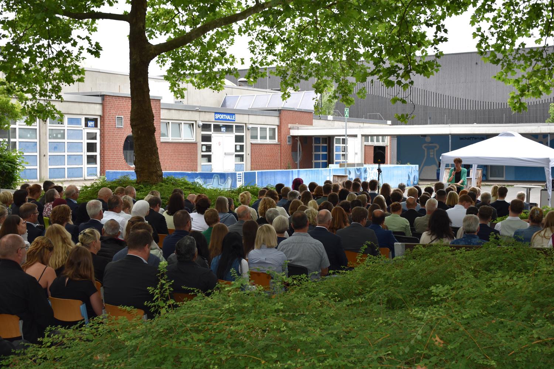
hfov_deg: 35.1
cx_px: 277
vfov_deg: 23.8
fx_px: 877
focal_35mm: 57
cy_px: 184
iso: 180
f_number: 5.6
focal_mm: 38
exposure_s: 1/125
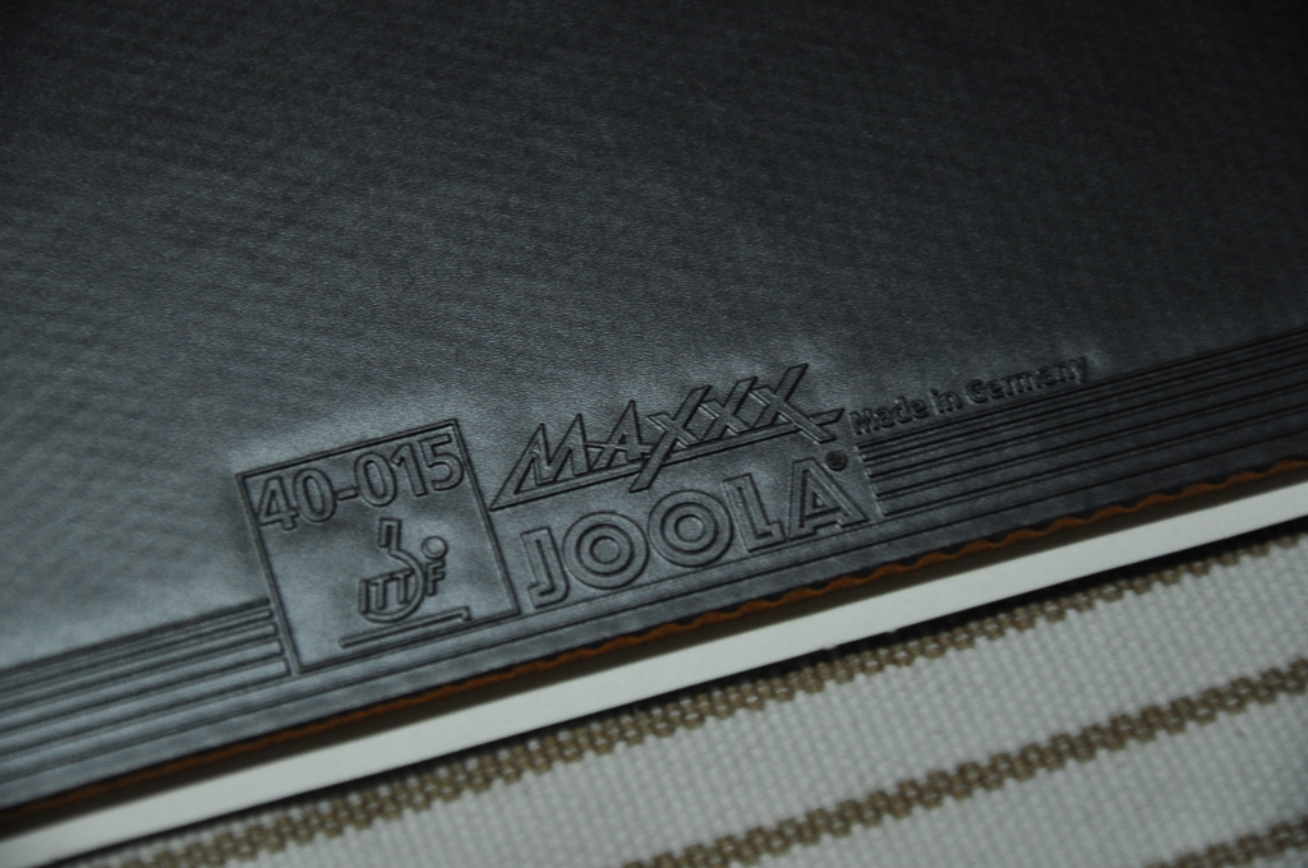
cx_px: 654
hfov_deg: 13.1
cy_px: 434
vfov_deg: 8.7
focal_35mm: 158
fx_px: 5715
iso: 800
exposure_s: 1/15
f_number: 5.6
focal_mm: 105
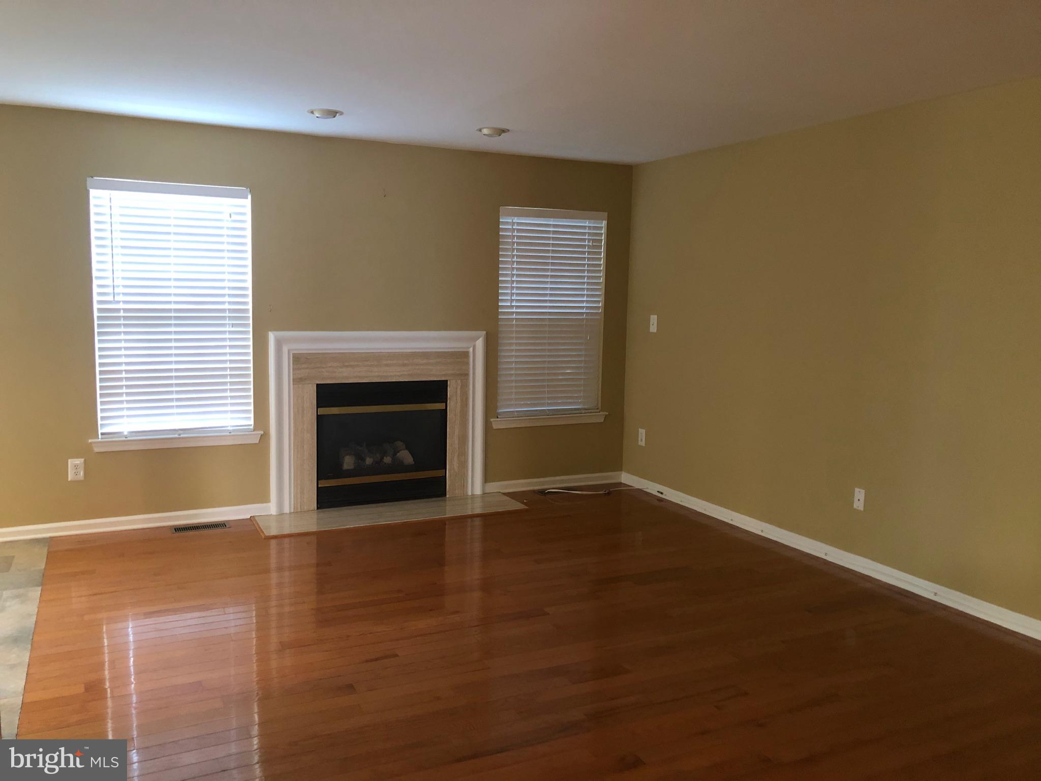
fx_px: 842
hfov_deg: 63.4
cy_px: 390
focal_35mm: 28
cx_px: 520
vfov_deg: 49.7
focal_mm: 3.99
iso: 100
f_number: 1.8
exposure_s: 1/9
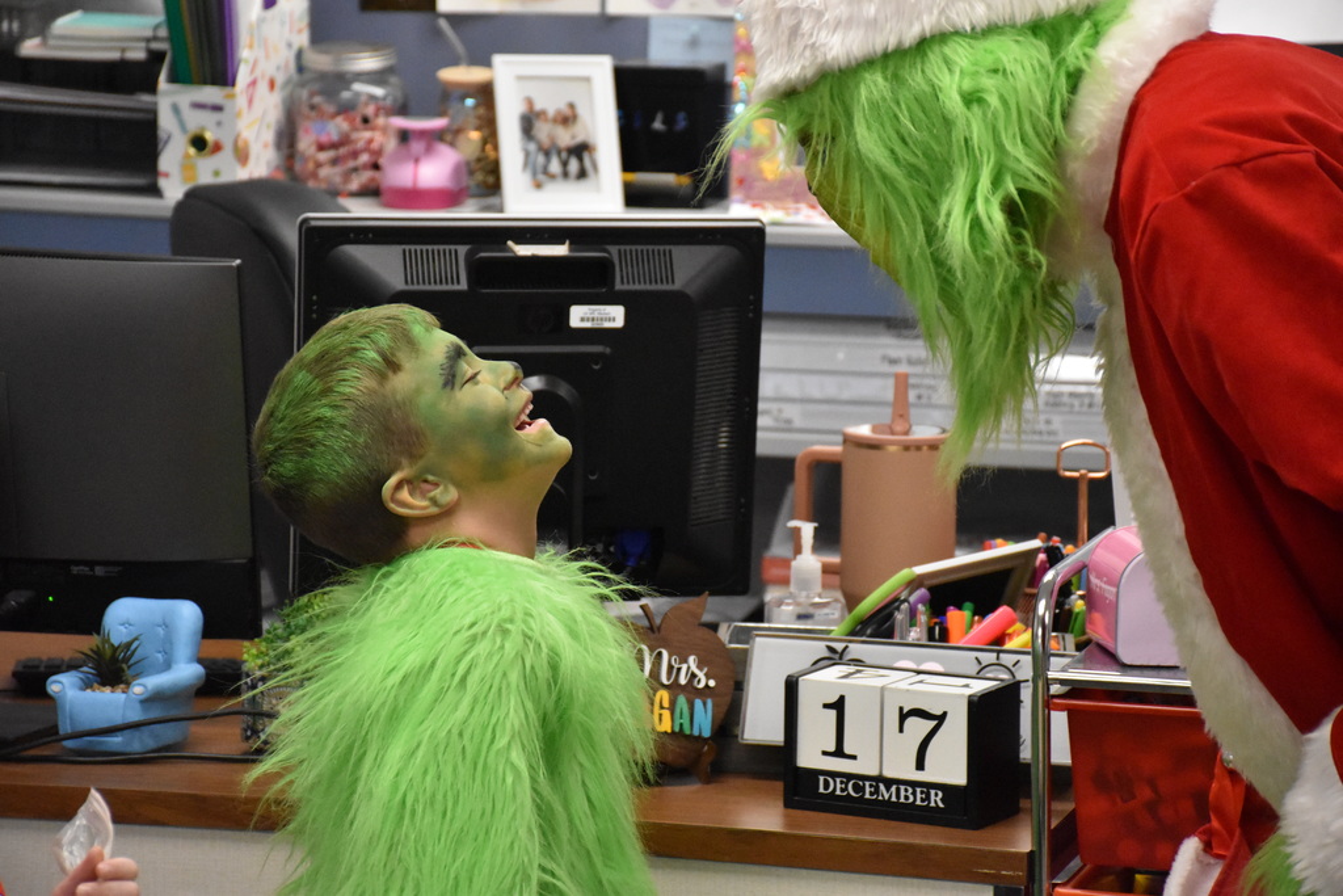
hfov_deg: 13.7
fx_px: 5596
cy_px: 448
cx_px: 672
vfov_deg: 9.2
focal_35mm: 150
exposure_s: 1/400
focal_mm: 100
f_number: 5.6
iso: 6400
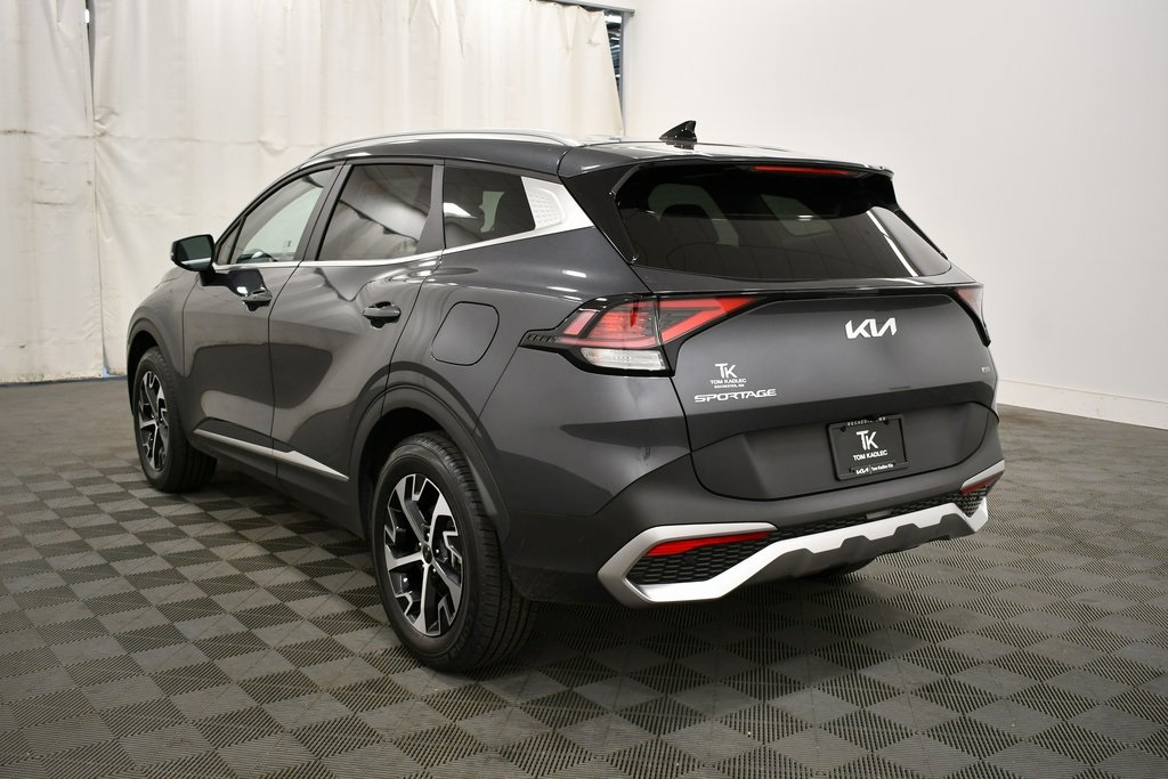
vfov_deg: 36.9
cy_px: 390
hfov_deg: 53.1
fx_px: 1168
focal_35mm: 36
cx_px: 584
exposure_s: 1/250
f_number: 3.8
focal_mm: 24
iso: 800
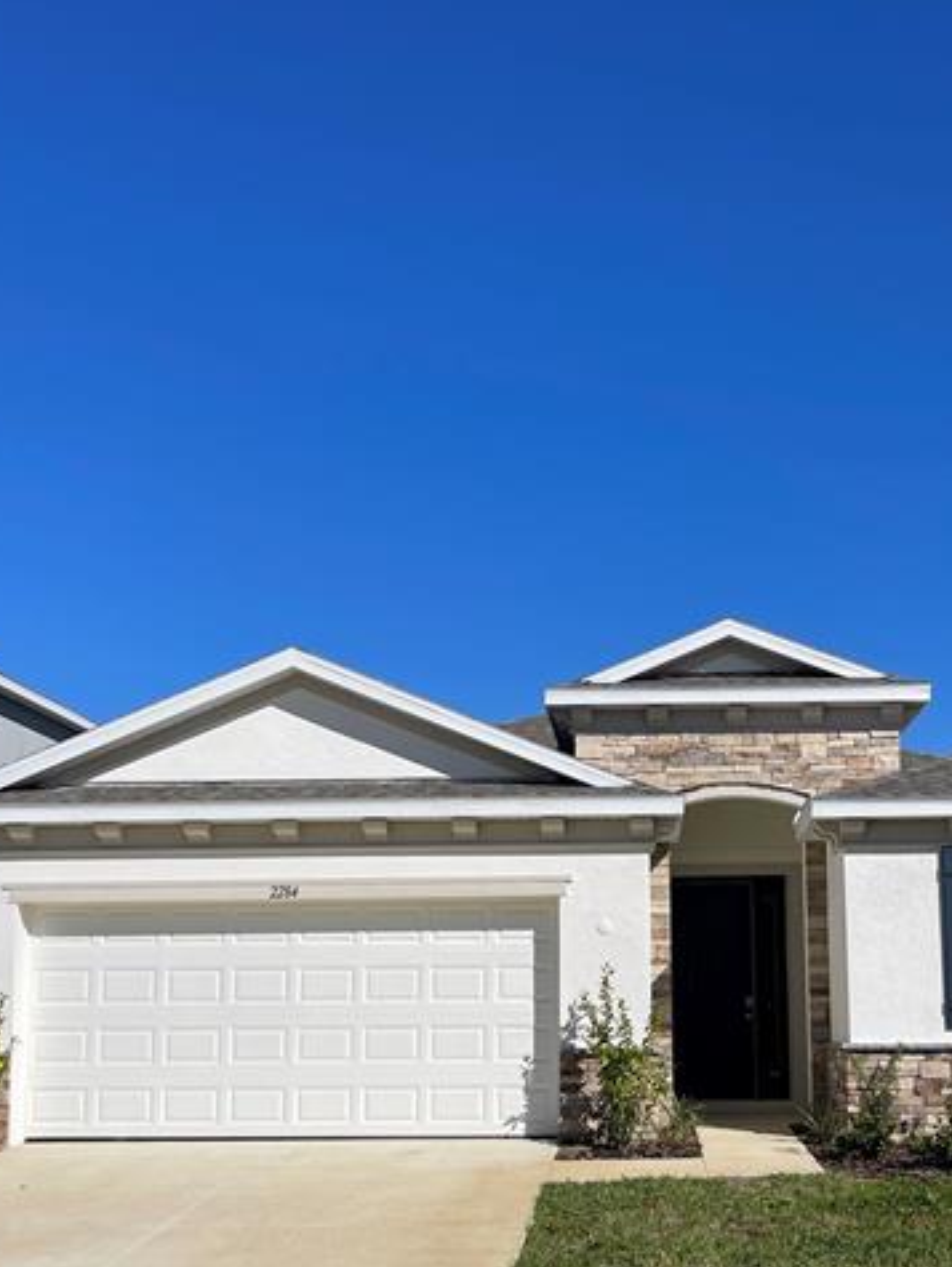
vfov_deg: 44.1
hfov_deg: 34.2
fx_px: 1538
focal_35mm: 42
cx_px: 600
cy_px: 843
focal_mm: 5.1
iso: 50
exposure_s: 1/10989
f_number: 1.6
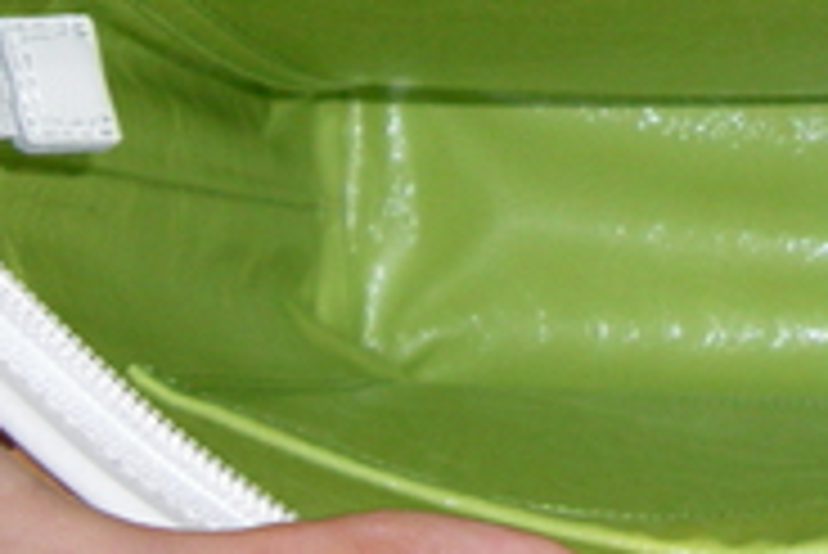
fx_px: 2716
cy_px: 34
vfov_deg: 11.5
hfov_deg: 16.9
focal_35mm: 118
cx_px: 873
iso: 200
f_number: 2.7
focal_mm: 6.2
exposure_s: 1/50
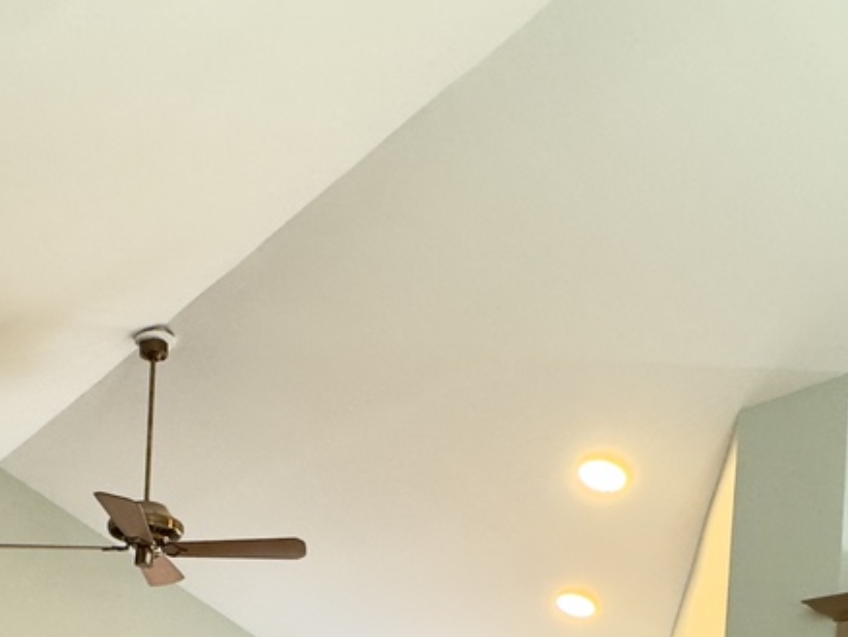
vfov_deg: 26.0
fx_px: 1127
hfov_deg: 40.3
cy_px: 871
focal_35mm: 46
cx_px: 234
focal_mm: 2.22
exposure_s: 1/60
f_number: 2.2
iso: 160
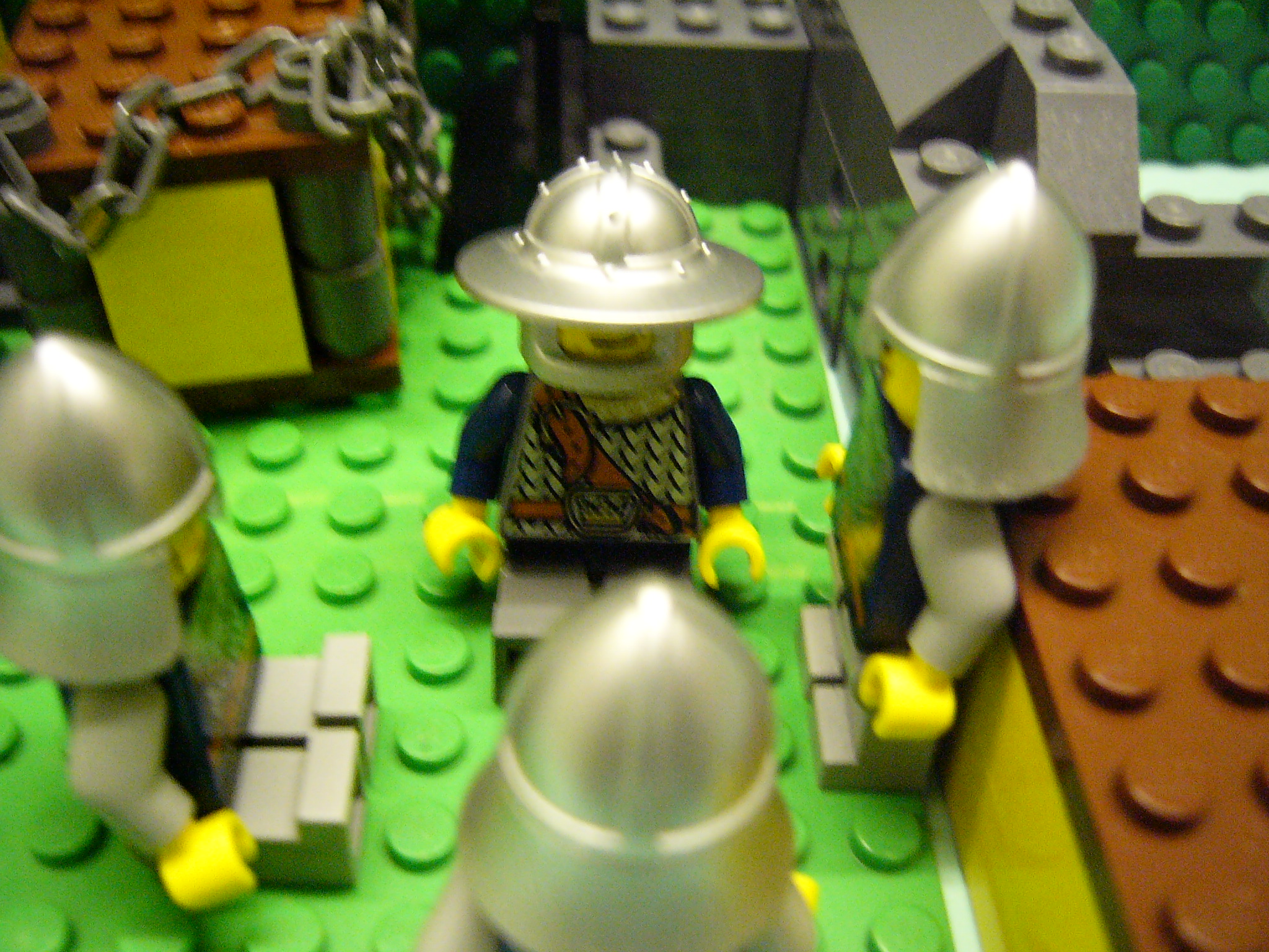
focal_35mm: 35
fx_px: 1283
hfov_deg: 52.6
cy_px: 476
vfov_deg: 40.7
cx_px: 634
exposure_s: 1/15
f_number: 2.8
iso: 400
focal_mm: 5.8
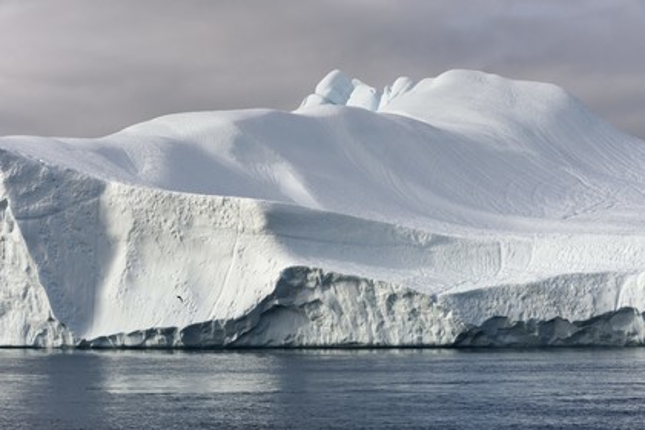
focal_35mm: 100
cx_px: 322
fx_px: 1792
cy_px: 215
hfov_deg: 20.4
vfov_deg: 13.7
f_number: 13
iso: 400
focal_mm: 100
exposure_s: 1/500
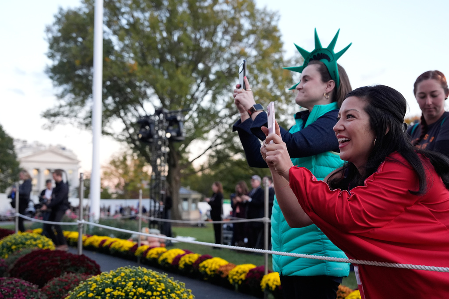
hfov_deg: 49.5
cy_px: 150
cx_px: 224
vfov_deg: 34.2
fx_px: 486
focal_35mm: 39
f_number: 4
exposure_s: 1/500
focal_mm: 39
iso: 3200
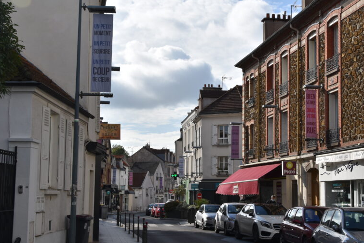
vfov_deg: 23.8
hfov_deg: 35.0
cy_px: 121
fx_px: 576
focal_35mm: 57
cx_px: 211
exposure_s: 1/500
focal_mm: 28
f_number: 11
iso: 200
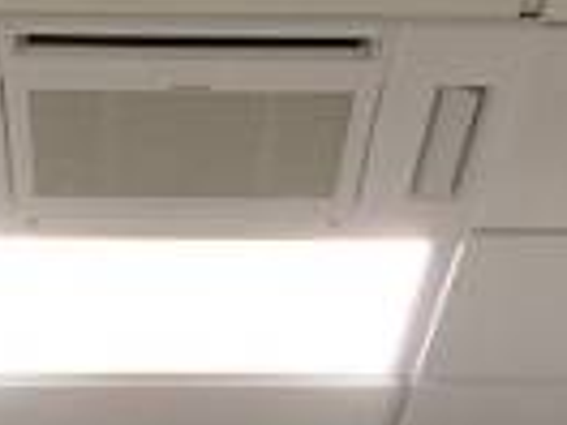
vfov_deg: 6.5
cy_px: 1464
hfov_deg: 9.8
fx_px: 3292
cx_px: 176
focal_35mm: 201
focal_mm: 4.25
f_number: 1.8
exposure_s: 1/50
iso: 160
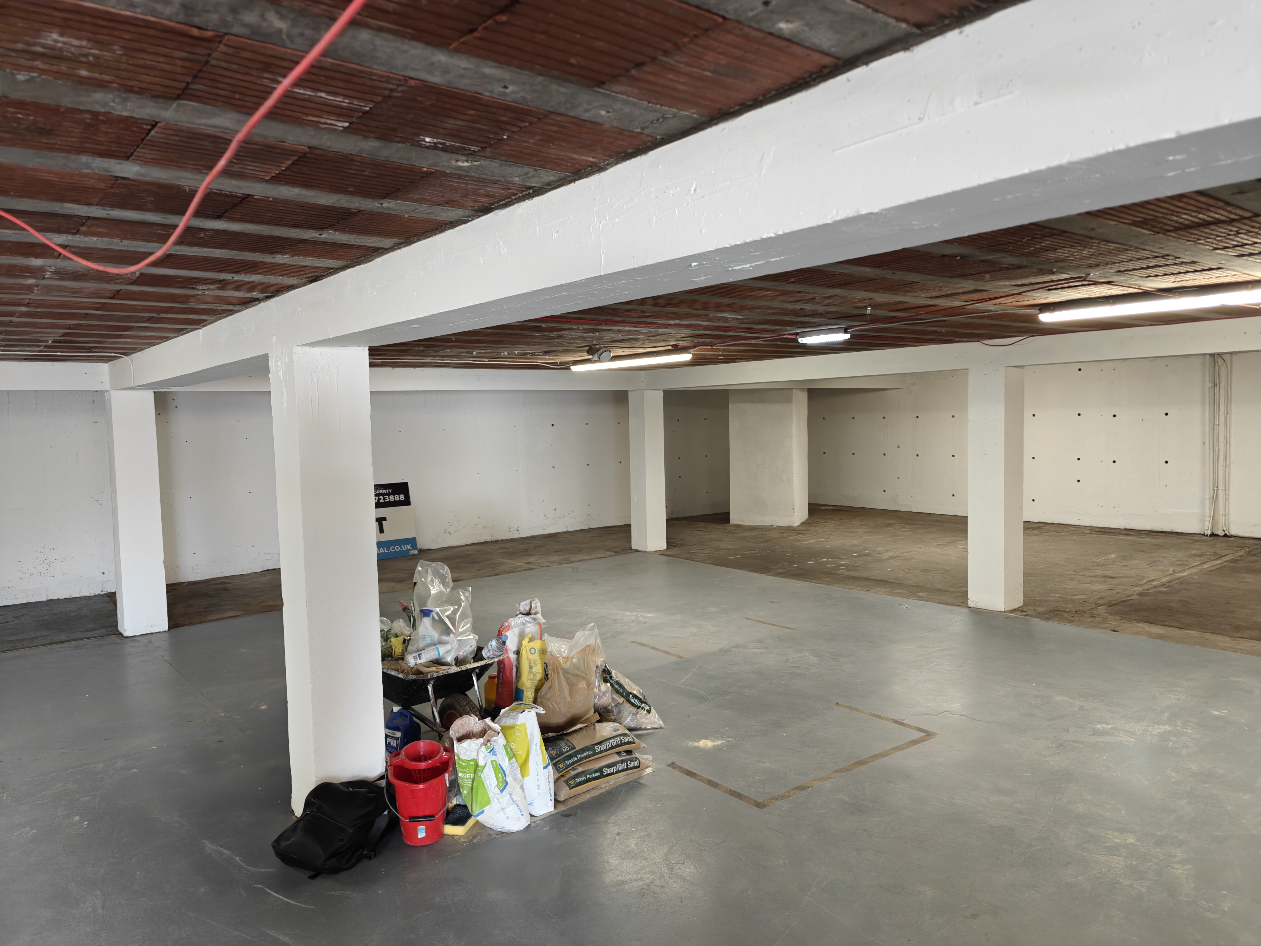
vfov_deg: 58.9
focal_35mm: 23
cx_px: 630
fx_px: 838
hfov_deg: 73.9
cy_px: 473
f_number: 1.6
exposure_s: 1/100
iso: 500
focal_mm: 6.06
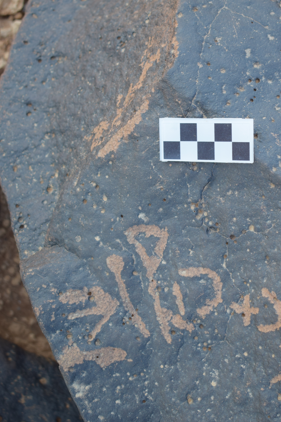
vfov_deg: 27.7
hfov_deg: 18.5
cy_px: 211
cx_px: 221
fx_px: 855
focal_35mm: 73
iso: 200
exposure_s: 1/160
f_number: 4.5
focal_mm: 32
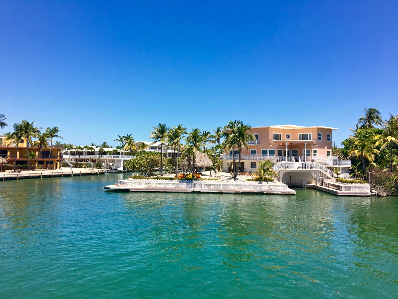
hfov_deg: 61.7
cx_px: 199
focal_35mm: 29
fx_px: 333
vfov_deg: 48.2
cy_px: 150
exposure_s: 1/1832
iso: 25
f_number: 2.2
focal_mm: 4.15
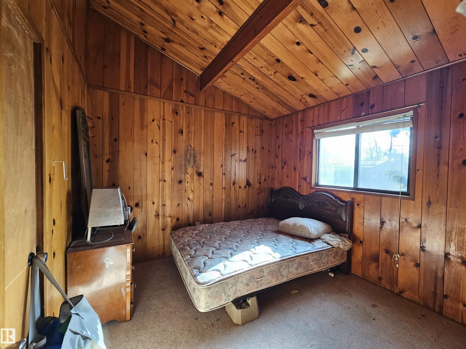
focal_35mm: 13
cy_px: 174
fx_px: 175
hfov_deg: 106.2
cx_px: 233
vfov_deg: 89.9
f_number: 2.2
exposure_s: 1/60
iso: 100
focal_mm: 2.2
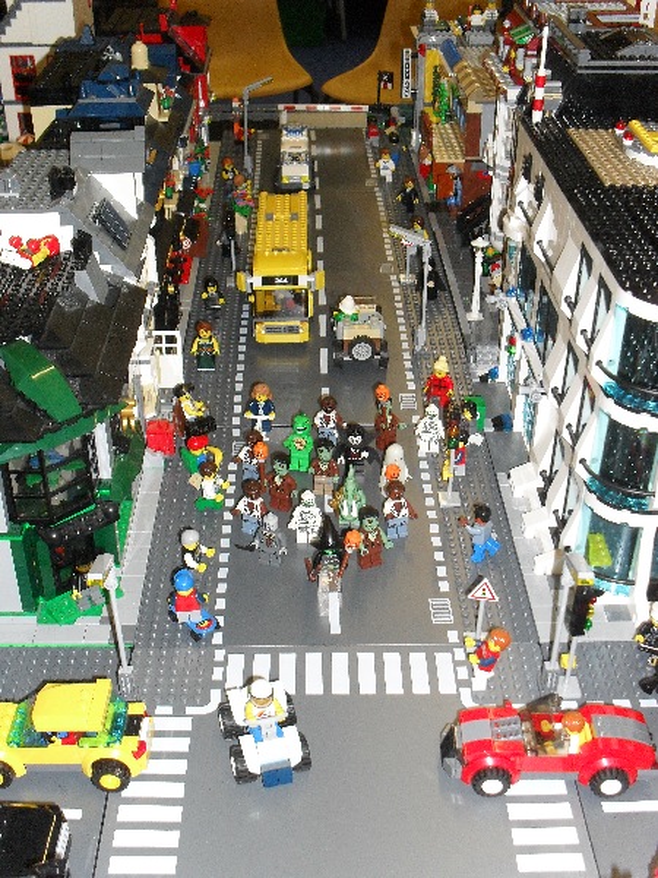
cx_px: 329
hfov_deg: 34.3
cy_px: 439
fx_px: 1064
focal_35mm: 42
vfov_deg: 44.8
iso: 200
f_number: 3.6
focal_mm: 7.5
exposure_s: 1/45
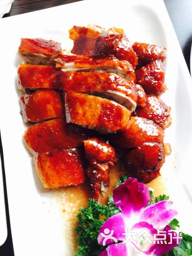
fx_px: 214
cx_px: 96
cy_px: 128
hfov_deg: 48.2
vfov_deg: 61.7
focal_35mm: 29
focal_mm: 4.15
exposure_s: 1/30
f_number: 2.2
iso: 64
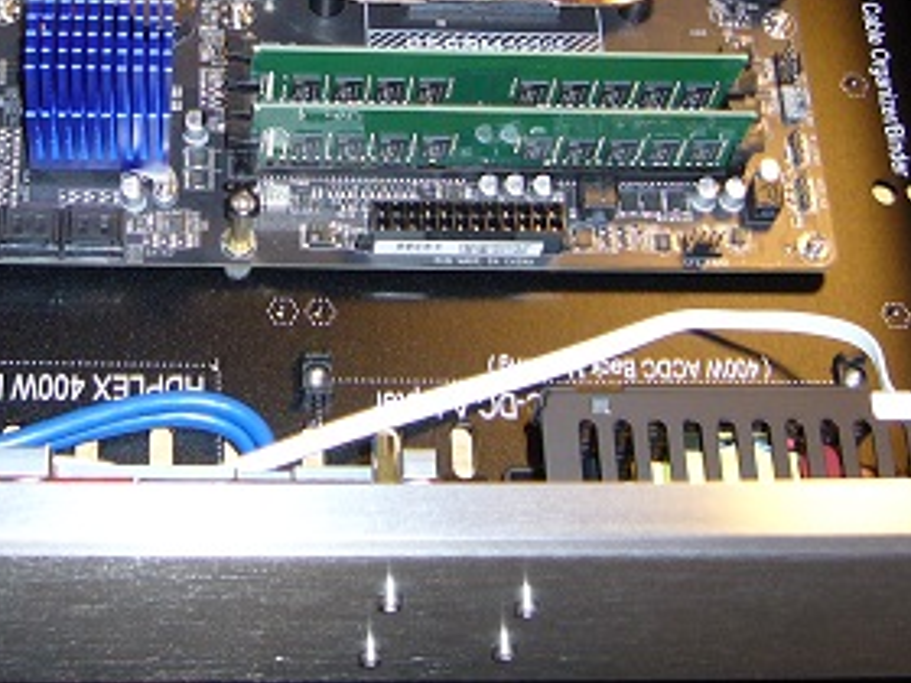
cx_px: 312
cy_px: -81
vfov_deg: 17.7
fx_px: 2105
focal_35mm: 80
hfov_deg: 24.3
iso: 100
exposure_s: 1/30
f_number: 2.8
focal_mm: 5.8
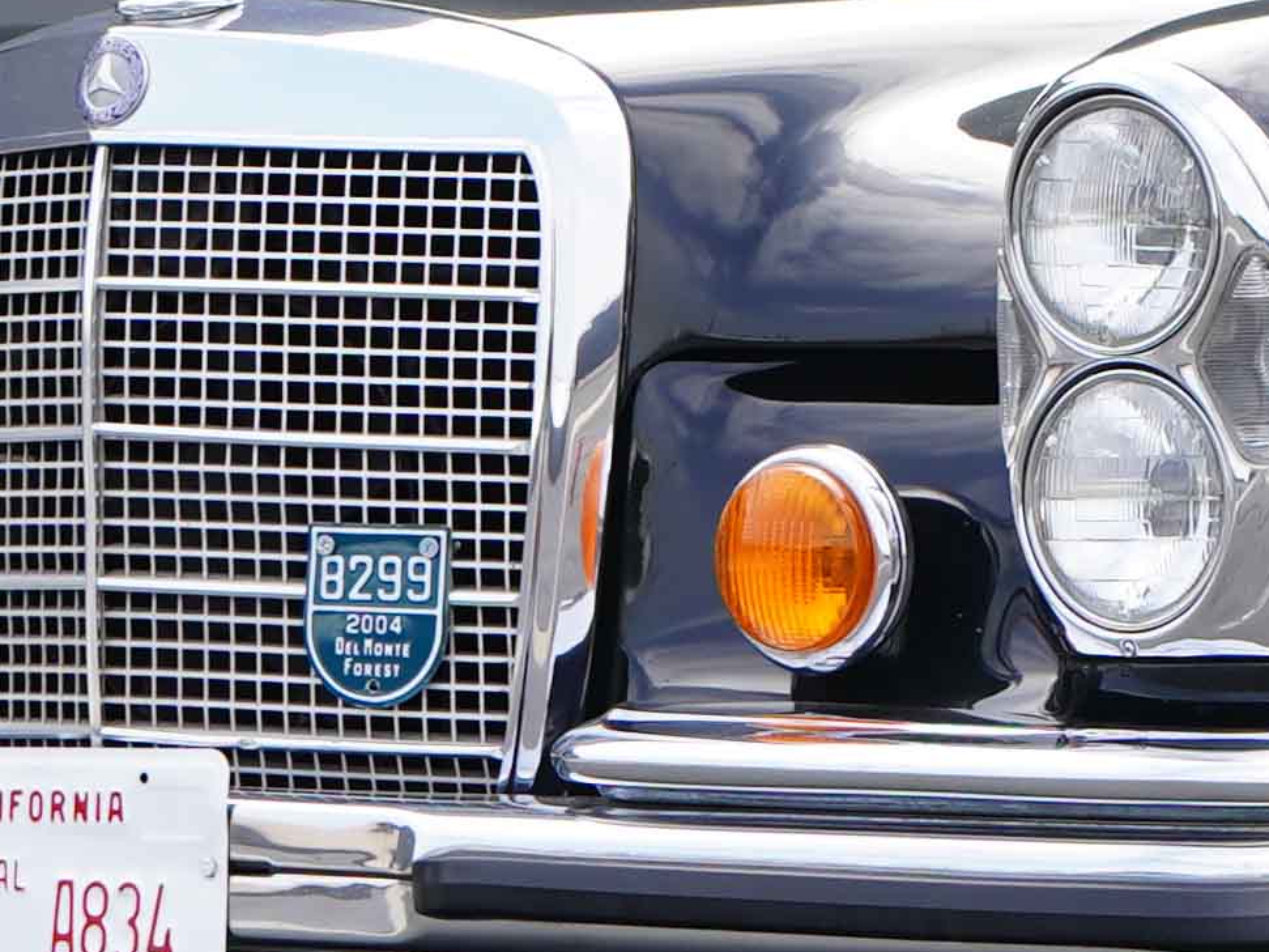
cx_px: 1568
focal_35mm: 208
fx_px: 7624
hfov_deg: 9.4
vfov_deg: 7.1
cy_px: -200
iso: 100
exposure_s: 1/100
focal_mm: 35
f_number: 6.3
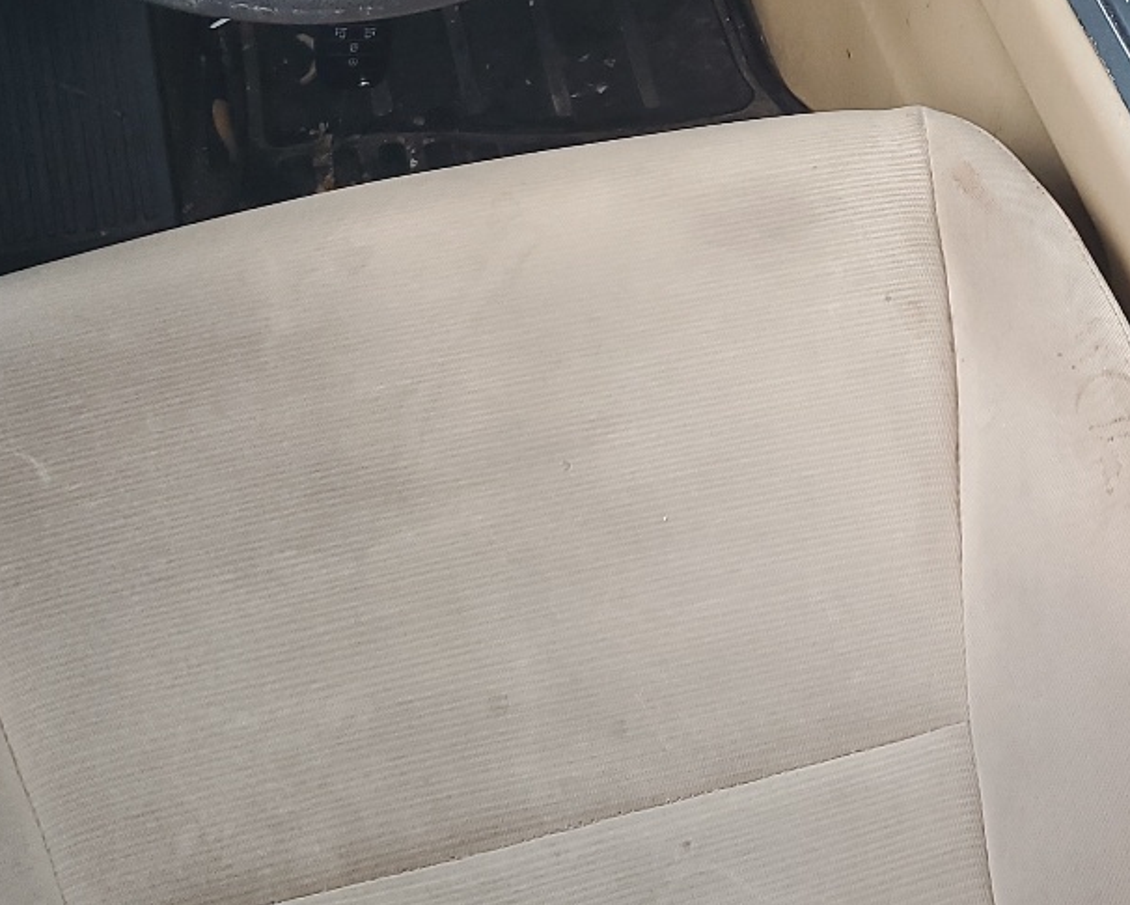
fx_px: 2241
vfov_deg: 21.9
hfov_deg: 27.4
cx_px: 988
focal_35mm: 67
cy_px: -26
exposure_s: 1/120
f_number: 1.5
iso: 71
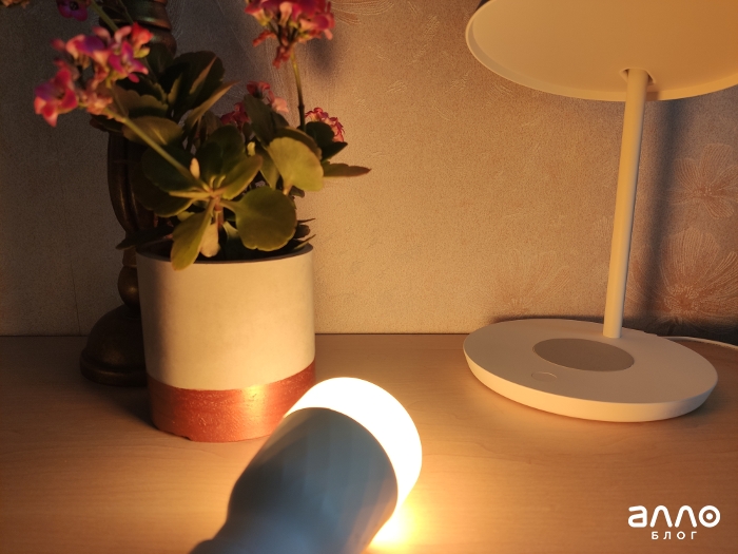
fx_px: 554
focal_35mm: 26
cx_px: 369
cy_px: 277
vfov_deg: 53.1
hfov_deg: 67.3
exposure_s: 1/100
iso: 126
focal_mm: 4.75
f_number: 1.75
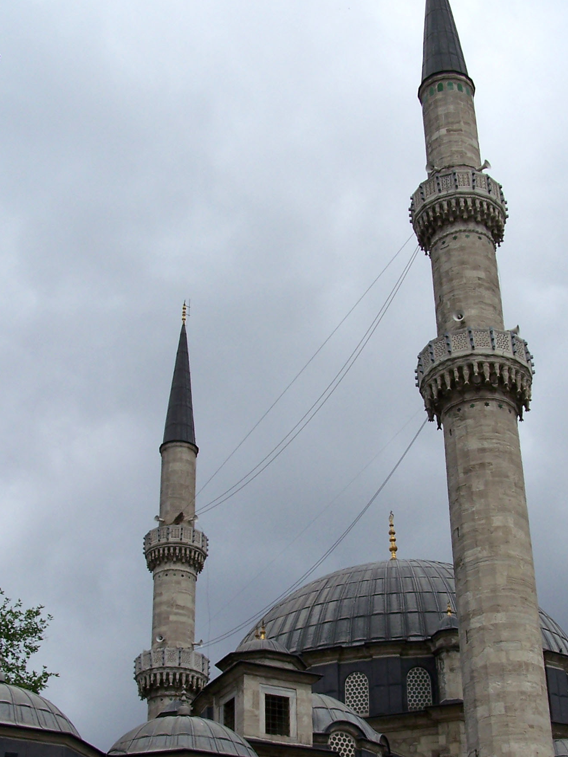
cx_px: 324
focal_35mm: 56
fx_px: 1225
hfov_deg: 26.1
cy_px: 505
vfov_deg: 34.0
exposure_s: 1/1000
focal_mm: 6.3
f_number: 5.6
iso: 80
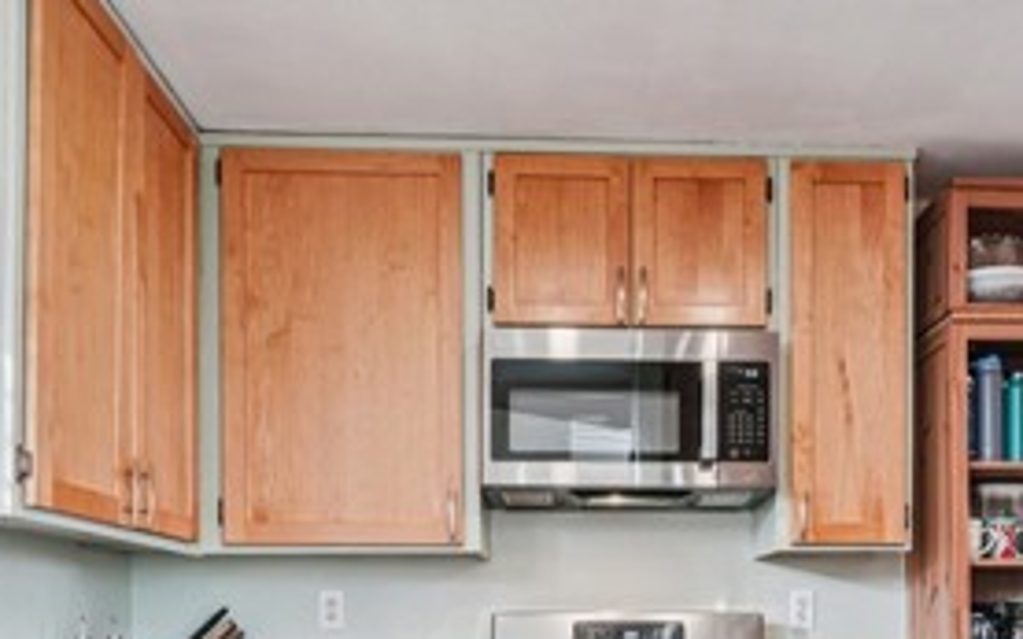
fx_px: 920
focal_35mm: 33
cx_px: 624
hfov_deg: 57.6
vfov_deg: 34.8
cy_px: 639
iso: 400
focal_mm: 14
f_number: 8
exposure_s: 1/8
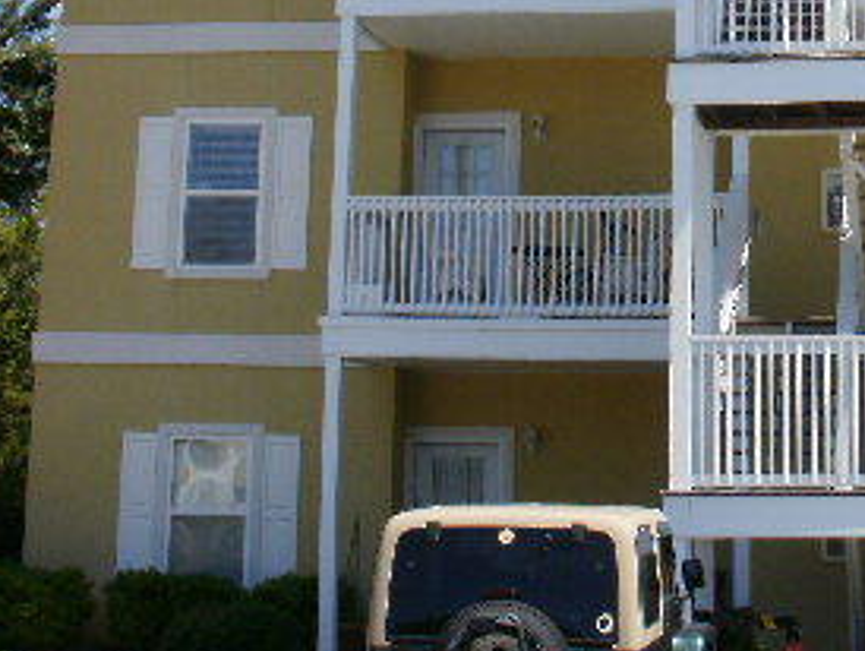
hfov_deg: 21.8
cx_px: 1004
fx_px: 2101
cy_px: 19
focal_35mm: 84
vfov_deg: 17.2
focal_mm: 6.3
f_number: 5.6
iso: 100
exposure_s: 1/320
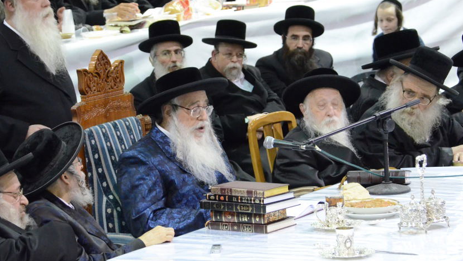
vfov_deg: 6.3
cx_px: 196
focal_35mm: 194
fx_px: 2382
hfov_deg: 11.1
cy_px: 130
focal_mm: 100
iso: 5000
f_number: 5.6
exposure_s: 1/60
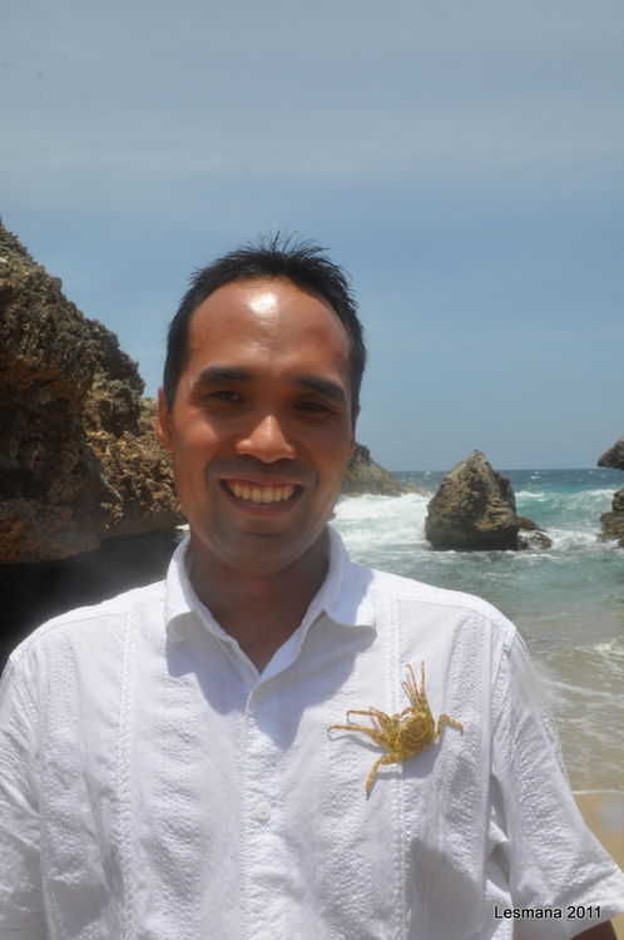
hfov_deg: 35.4
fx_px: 978
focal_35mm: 38
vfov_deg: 51.3
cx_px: 312
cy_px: 470
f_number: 20
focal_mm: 25
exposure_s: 1/400
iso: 640
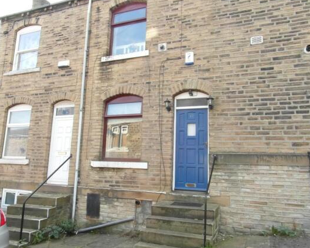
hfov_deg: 66.0
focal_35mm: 26
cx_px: 148
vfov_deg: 54.9
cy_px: 120
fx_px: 239
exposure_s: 1/30
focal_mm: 4
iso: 100
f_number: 7.3
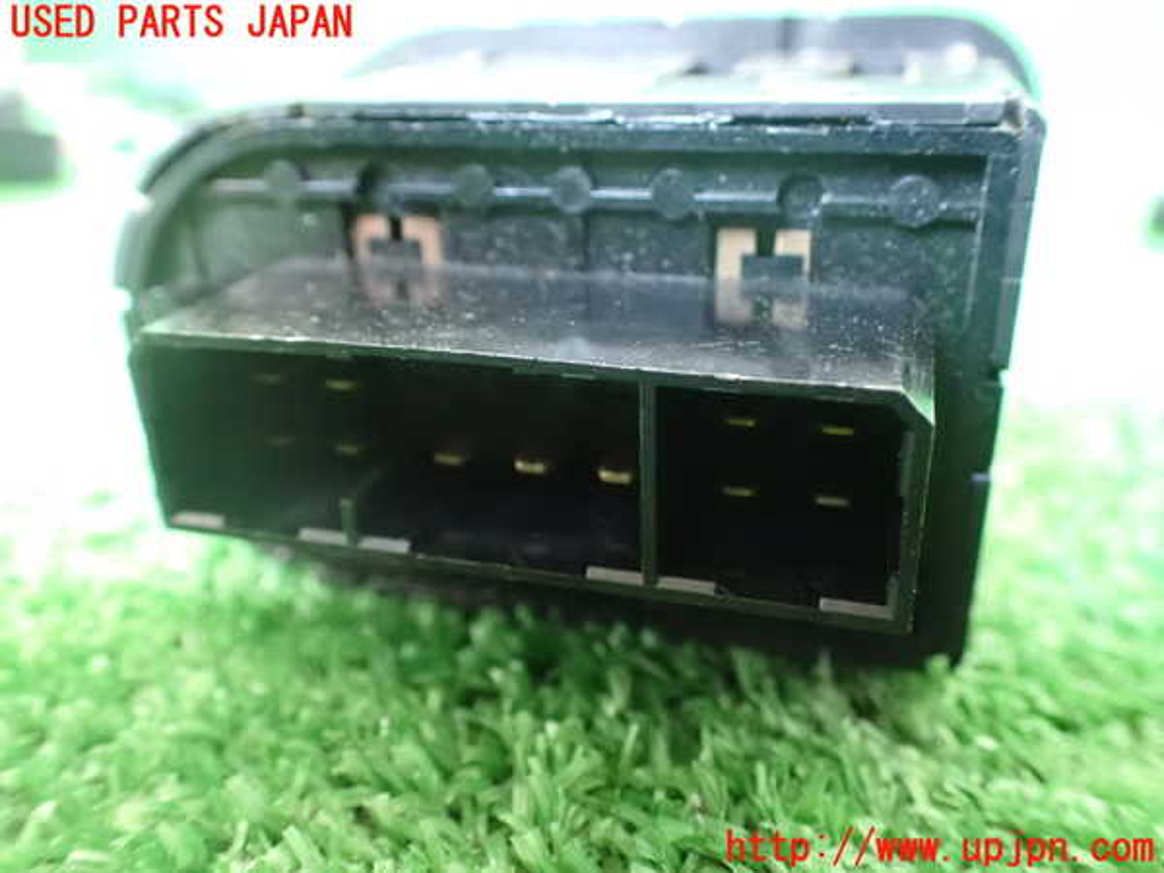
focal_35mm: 30
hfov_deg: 60.0
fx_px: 1009
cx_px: 582
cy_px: 436
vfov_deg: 46.8
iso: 1600
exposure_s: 1/8
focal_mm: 5.4
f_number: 2.3
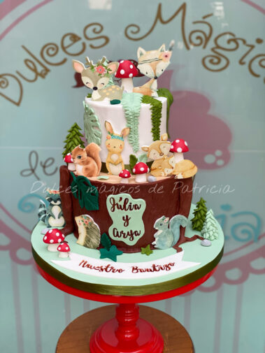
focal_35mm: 52
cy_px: 176
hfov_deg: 28.0
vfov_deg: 36.8
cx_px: 132
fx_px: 531
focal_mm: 6
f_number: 2
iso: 20
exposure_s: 1/387
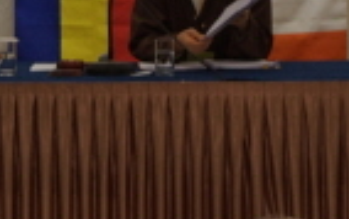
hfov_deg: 12.2
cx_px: 174
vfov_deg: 7.6
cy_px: -76
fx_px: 1626
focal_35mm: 171
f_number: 5
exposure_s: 1/60
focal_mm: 31
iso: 250
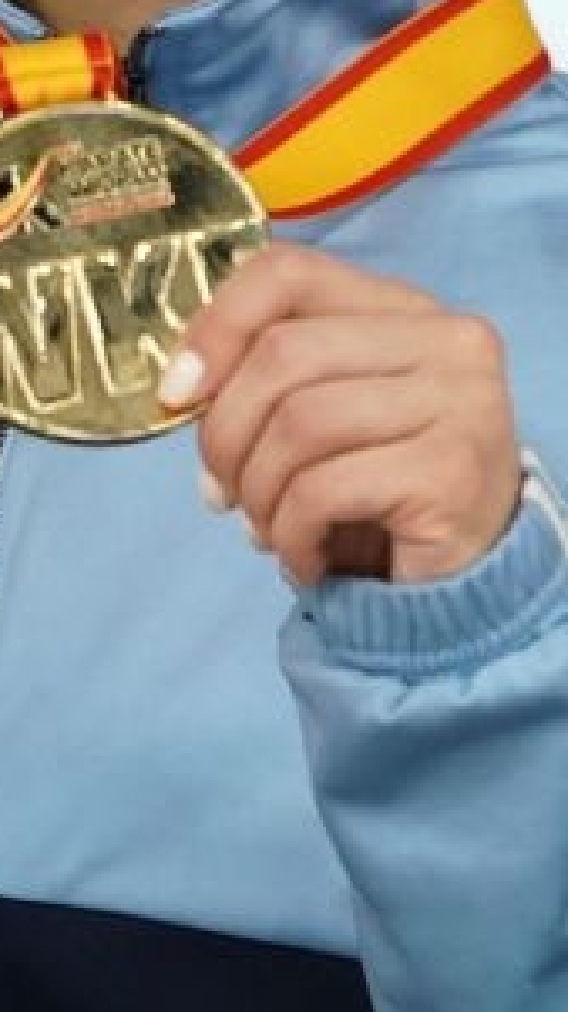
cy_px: 451
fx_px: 44778
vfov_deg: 1.3
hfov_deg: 0.7
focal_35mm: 1670
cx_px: 541
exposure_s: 1/500
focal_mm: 400
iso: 4000
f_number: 2.8
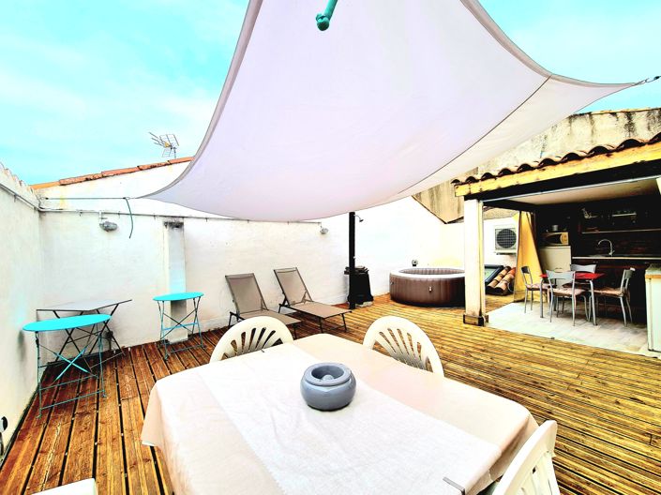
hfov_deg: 106.2
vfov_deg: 89.9
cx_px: 330
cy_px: 248
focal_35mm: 13
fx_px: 248
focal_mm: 2.2
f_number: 2.2
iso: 50
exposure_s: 1/1000
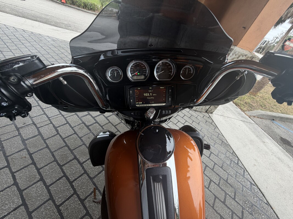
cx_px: 146
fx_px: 118
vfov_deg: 85.7
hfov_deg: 102.1
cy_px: 110
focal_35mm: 14
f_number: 2.2
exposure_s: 1/121
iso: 50
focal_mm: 2.22
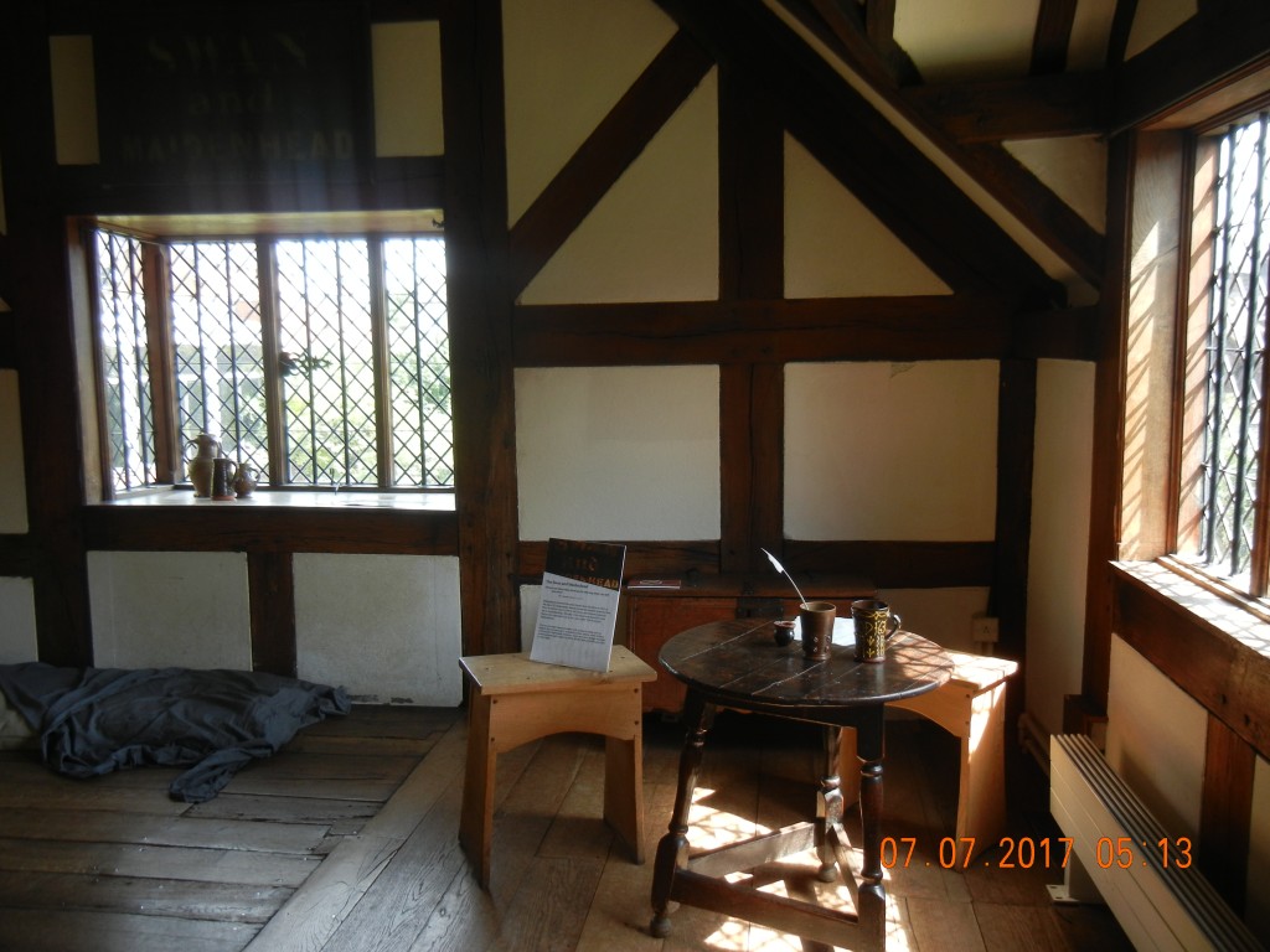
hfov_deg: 60.0
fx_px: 1101
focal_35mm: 30
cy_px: 476
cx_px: 635
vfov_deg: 46.8
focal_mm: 5.4
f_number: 3.5
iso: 160
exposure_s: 1/69
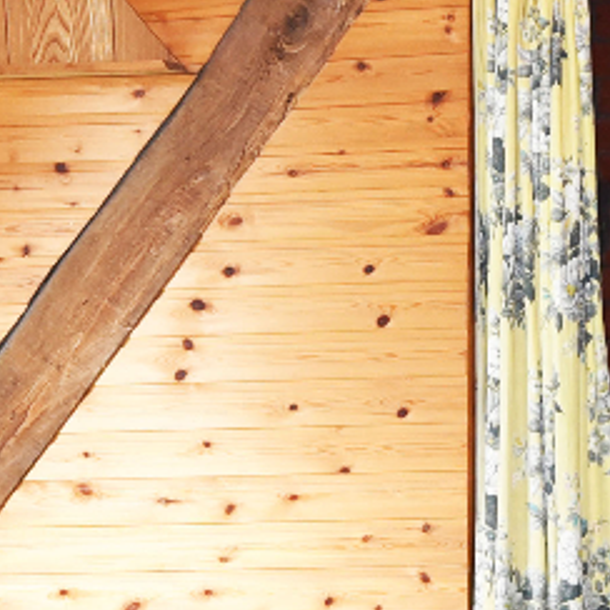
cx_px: 716
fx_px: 1794
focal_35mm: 90
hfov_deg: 18.4
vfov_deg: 19.1
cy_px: 138
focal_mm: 16
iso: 1250
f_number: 4
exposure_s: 1/60
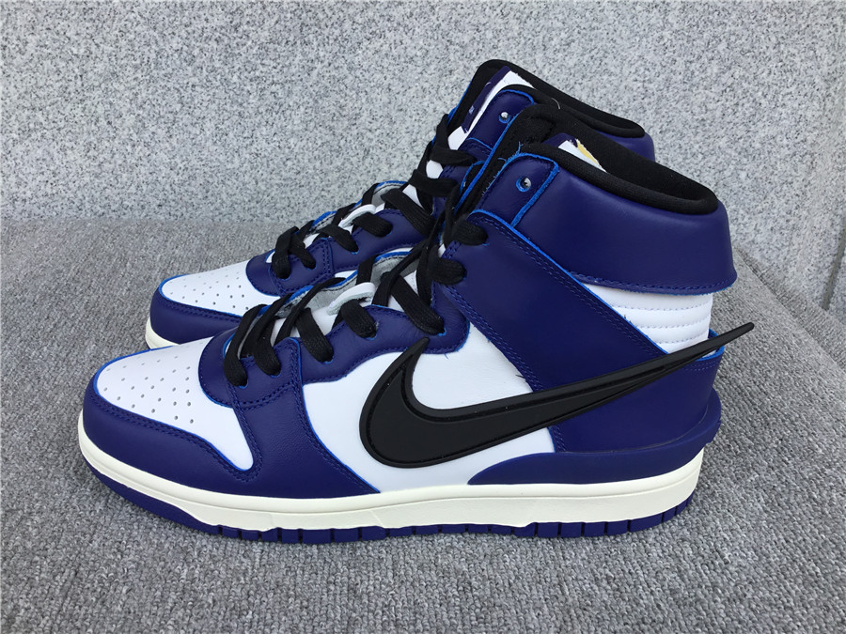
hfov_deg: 58.4
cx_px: 423
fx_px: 758
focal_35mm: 31
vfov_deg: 45.4
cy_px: 317
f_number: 2.4
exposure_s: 1/321
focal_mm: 3.3
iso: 25
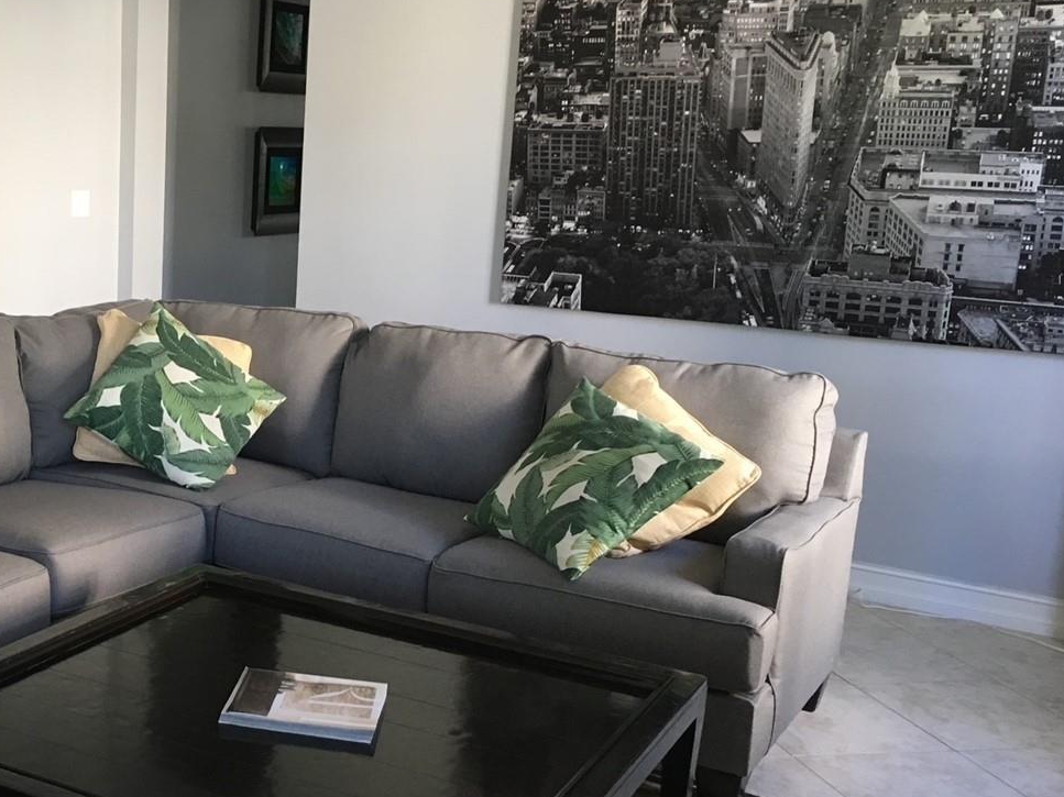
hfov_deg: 38.2
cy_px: 453
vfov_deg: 30.2
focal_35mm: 48
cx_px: 217
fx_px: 1475
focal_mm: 4.15
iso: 100
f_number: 2.2
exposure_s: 1/30
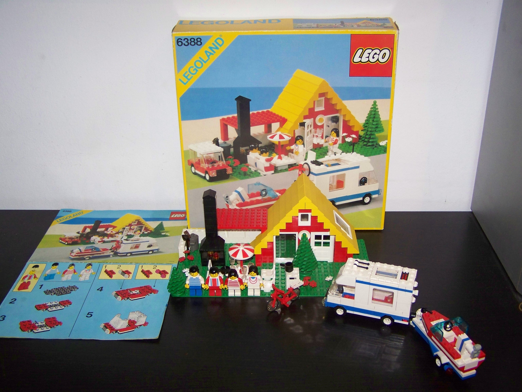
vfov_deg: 37.7
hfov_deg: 49.0
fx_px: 573
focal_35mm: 38
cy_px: 196
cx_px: 261
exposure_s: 1/30
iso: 200
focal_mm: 6.3
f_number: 2.8
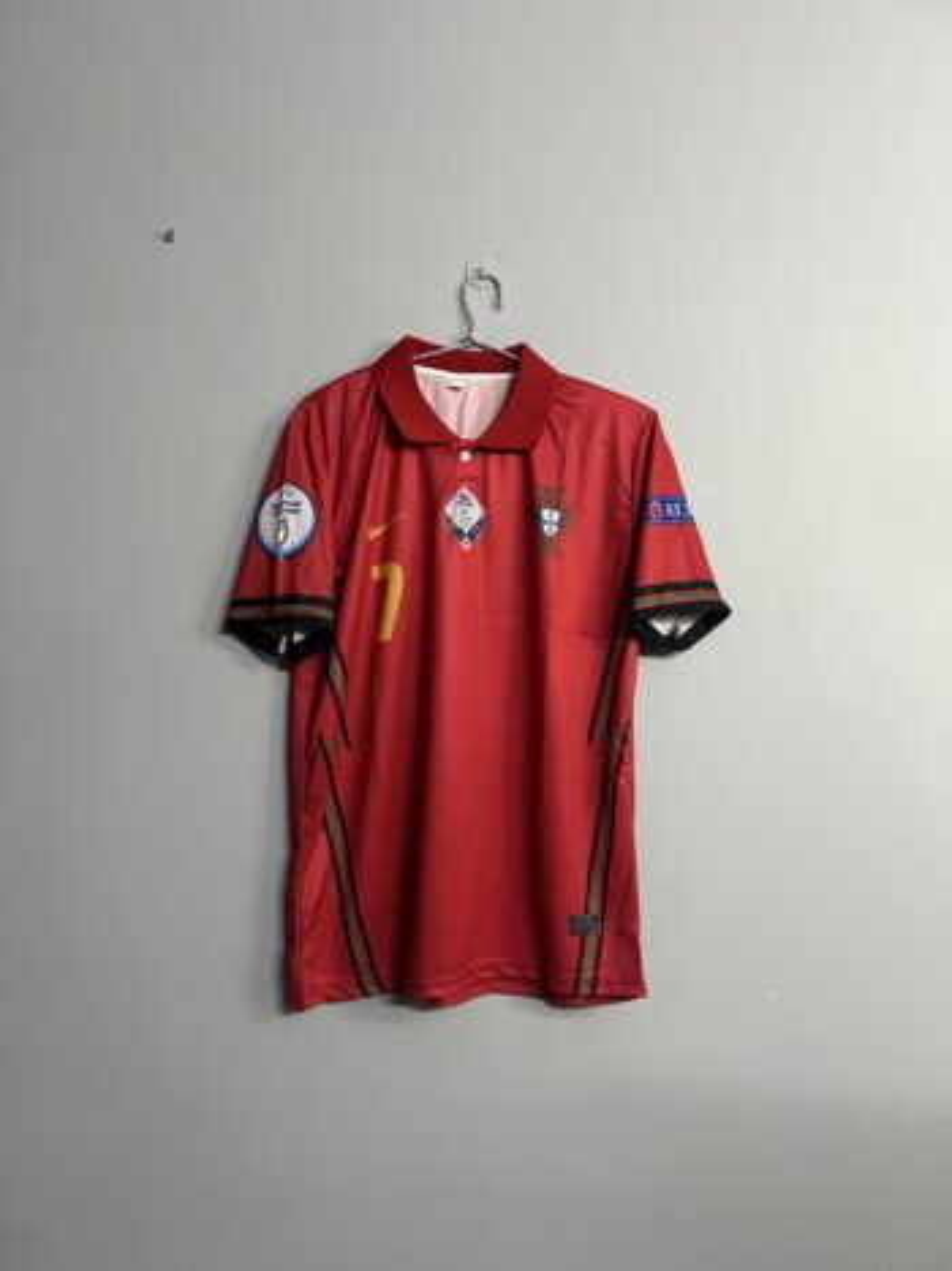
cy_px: 636
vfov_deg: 67.3
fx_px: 954
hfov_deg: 53.0
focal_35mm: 26
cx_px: 476
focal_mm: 5.7
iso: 500
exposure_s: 1/50
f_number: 1.5
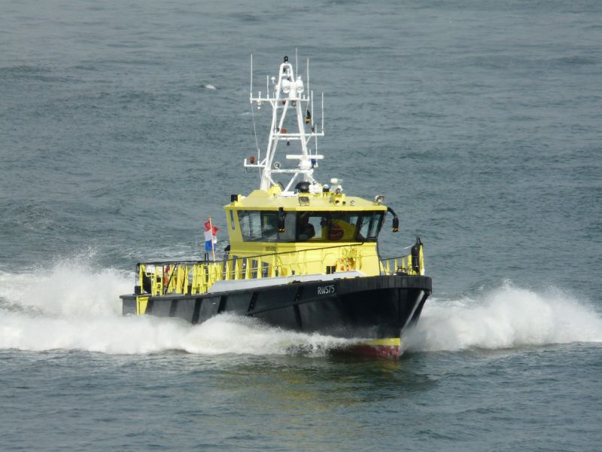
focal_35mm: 504
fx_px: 8765
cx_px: 301
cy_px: 226
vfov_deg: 3.0
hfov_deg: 3.9
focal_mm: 82.8
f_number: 8
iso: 100
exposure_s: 1/500
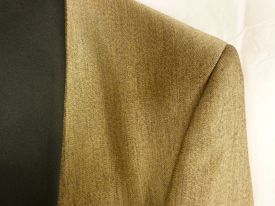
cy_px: 103
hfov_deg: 60.0
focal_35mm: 30
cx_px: 138
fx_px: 238
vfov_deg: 46.8
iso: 400
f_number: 3.4
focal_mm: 5.4
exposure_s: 1/60
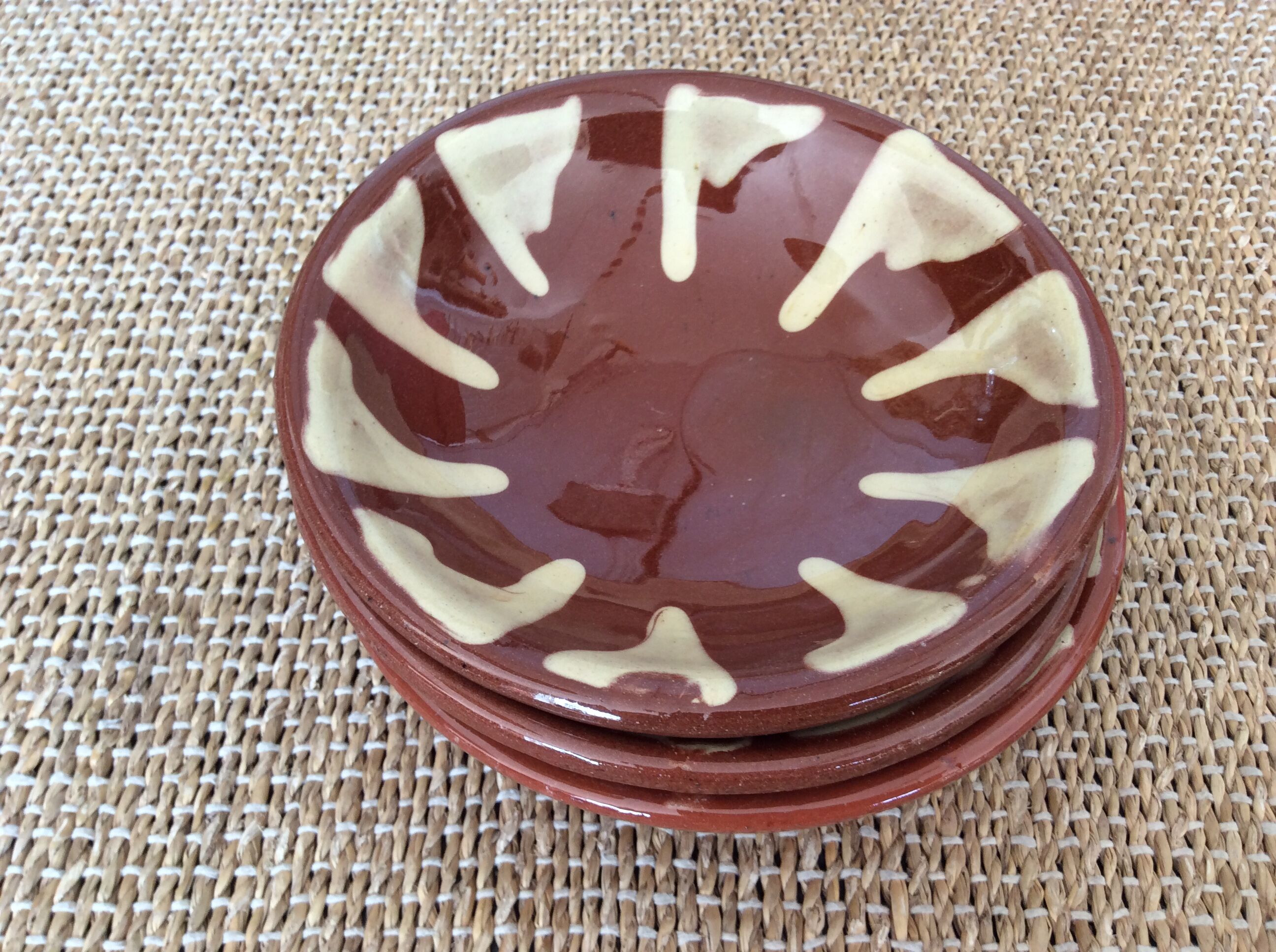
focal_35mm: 32
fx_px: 1178
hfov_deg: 56.9
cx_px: 638
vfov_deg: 44.1
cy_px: 476
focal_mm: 3.3
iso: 40
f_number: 2.4
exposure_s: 1/25
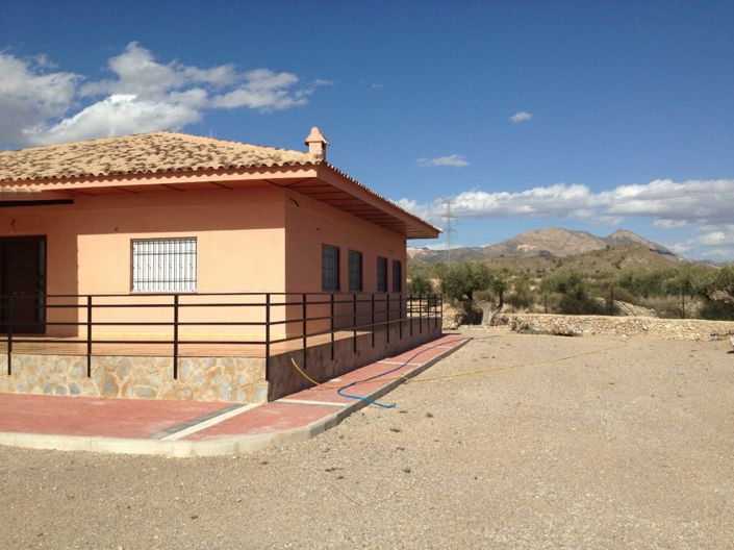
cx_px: 367
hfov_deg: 52.6
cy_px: 275
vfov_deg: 40.7
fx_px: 742
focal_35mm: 35
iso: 50
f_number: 2.4
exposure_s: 1/3460
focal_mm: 4.28
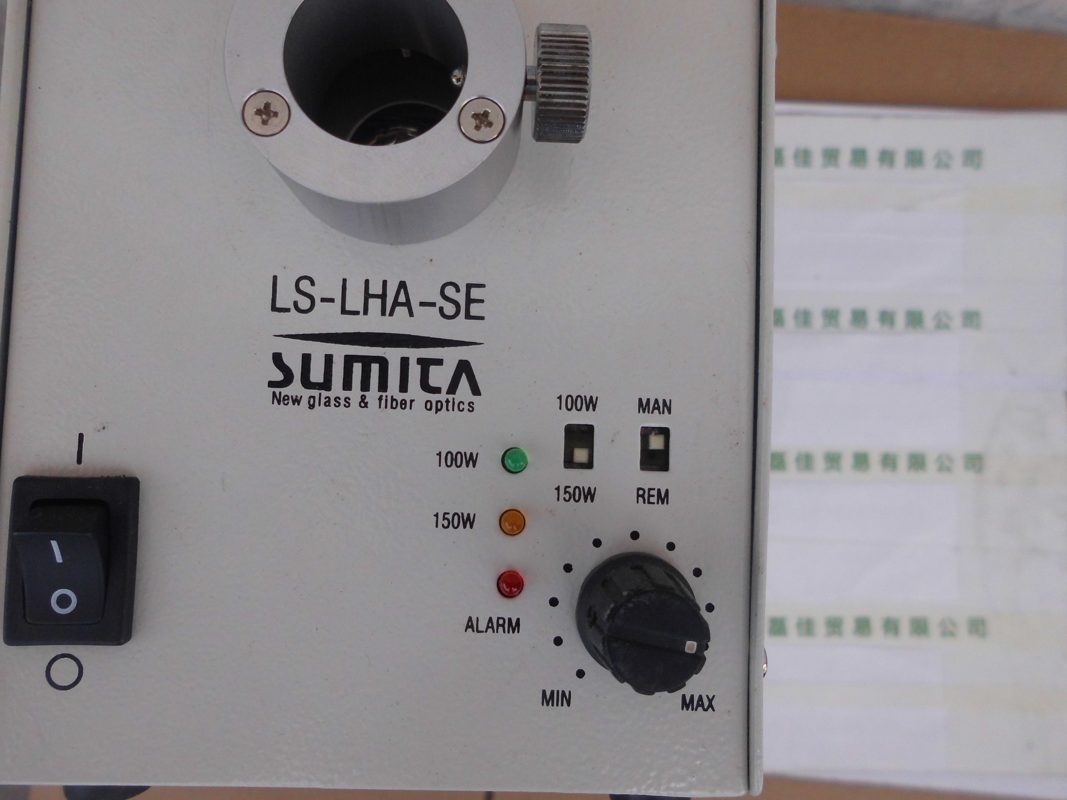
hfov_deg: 67.3
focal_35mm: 26
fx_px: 801
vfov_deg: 53.1
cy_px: 400
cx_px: 534
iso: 100
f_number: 3.2
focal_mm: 4.6
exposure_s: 1/206
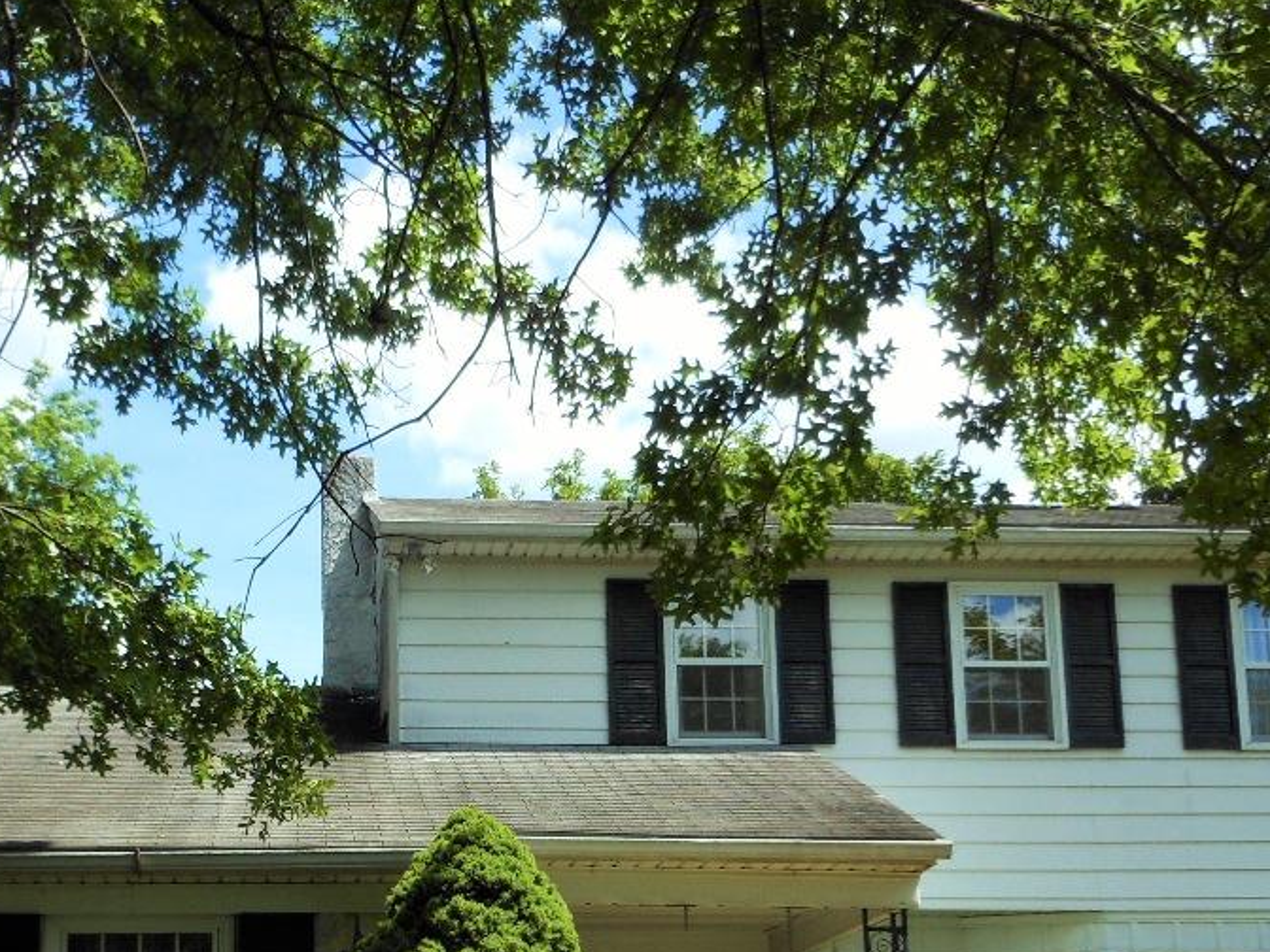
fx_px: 2201
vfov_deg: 23.9
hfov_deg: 31.9
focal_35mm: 60
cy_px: 803
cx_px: 397
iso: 80
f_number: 3.7
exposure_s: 1/500
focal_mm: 5
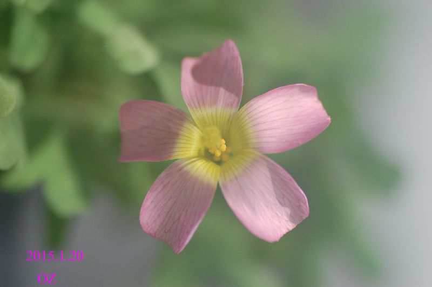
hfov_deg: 15.2
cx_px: 216
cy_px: 144
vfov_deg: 10.1
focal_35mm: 135
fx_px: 1619
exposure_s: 1/320
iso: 400
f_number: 4.5
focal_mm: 90
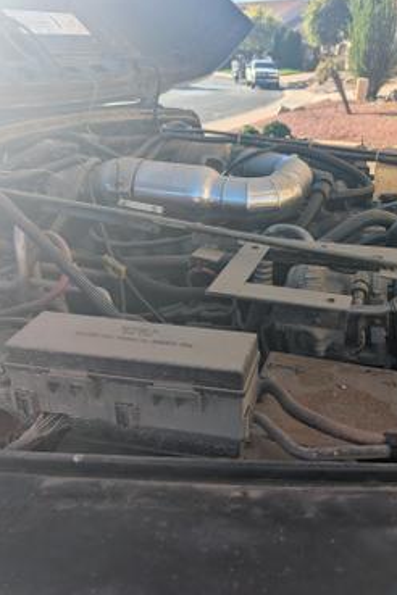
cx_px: 274
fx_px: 562
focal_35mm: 34
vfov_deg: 55.8
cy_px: 295
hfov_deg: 38.3
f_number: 1.85
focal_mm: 6.81
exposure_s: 1/1348
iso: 43
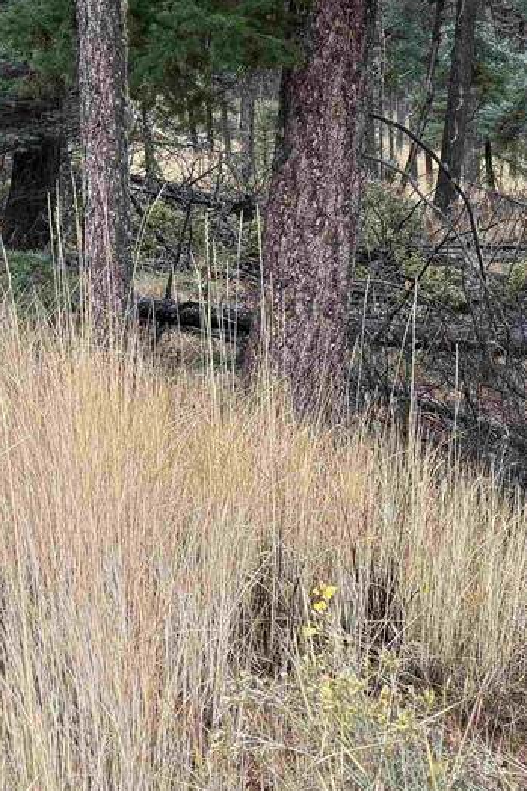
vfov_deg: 31.6
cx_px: 525
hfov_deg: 21.5
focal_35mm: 61
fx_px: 1340
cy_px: 110
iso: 200
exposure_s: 1/79
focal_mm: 6.76
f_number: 1.78
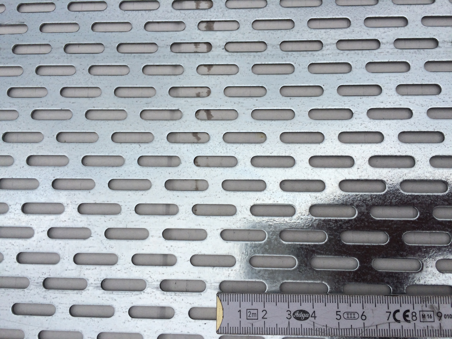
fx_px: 379
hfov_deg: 61.7
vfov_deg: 48.2
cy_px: 170
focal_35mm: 29
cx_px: 226
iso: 32
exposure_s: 1/2933
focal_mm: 4.15
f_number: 2.2
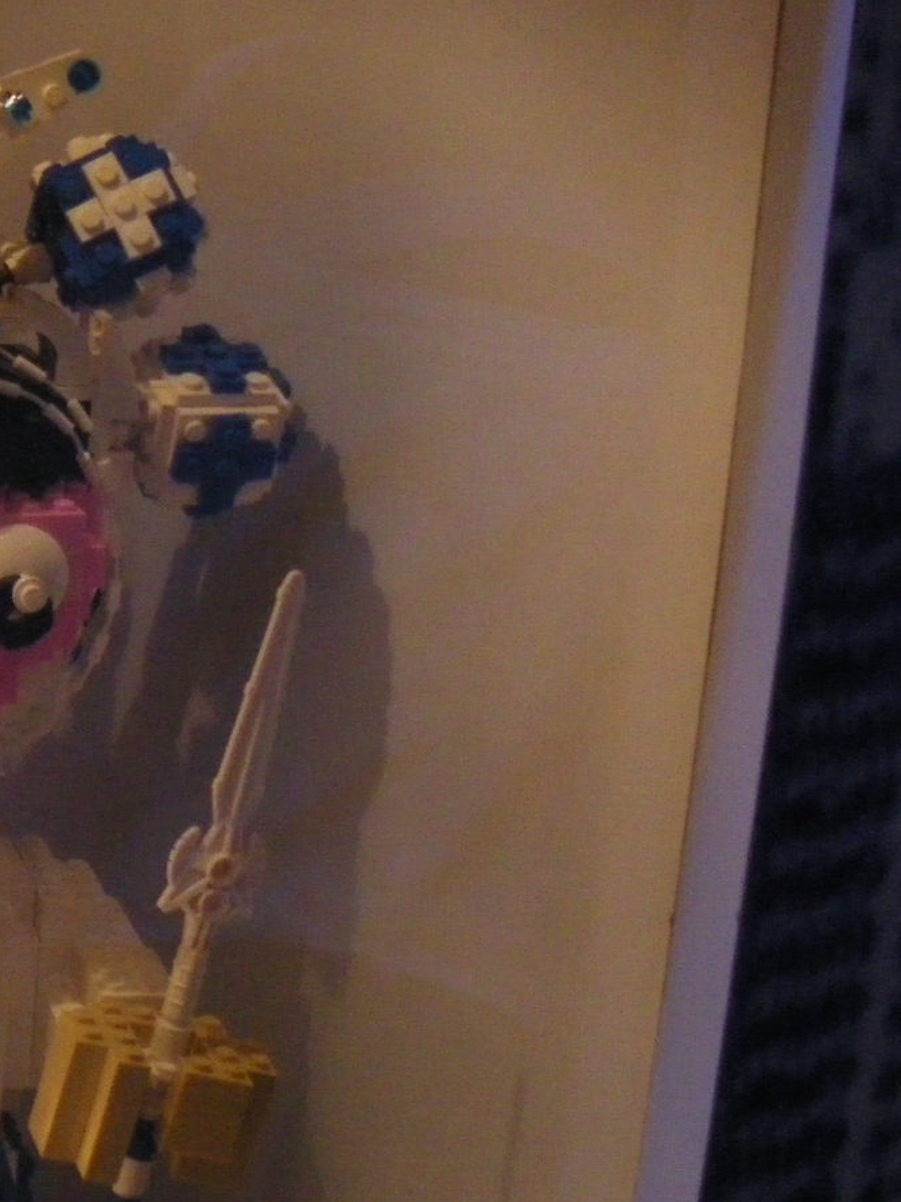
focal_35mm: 93
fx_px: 3228
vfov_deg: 21.1
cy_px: 593
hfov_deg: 14.6
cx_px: -510
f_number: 3.5
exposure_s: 1/200
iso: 400
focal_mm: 6.3
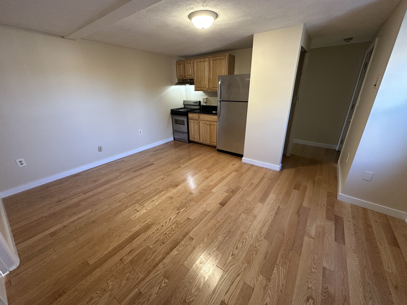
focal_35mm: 14
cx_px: 204
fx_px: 165
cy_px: 152
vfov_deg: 85.7
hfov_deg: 102.1
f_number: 2.2
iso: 250
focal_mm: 2.22
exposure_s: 1/60
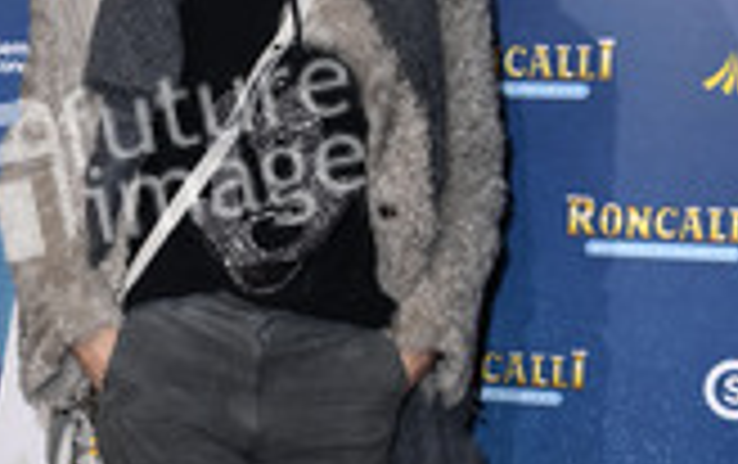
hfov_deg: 17.5
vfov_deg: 11.0
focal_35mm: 119
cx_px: 266
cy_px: 392
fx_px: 2397
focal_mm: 48
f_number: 5.6
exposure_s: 1/250
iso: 1250
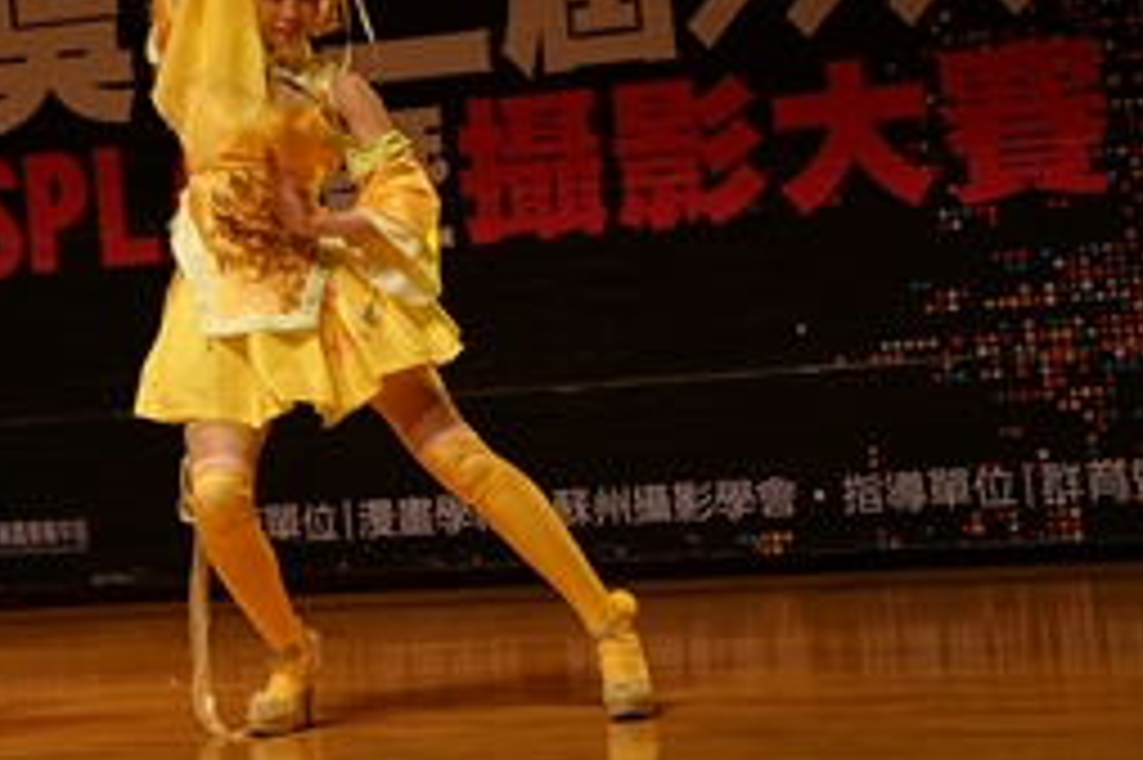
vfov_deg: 11.2
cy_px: 11
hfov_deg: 16.5
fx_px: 3839
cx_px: -86
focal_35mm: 121
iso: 500
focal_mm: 52
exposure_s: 1/250
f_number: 2.8
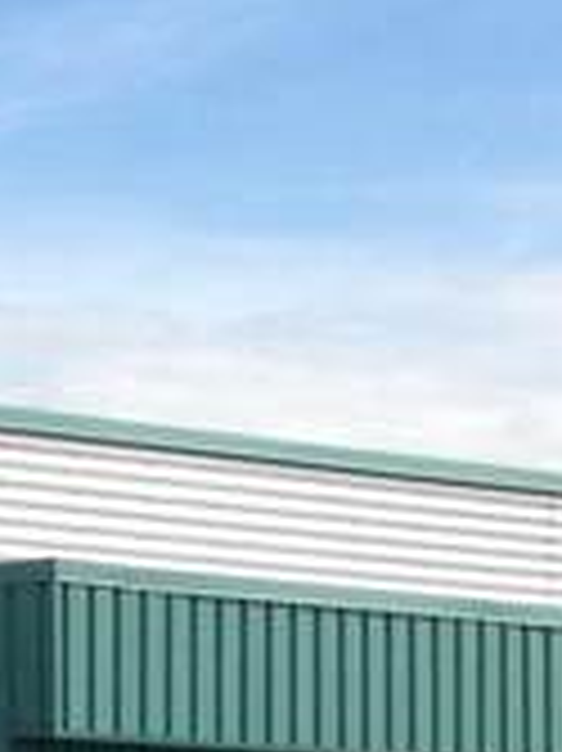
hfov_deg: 5.6
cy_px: 995
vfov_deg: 7.7
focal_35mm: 253
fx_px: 5484
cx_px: -800
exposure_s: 1/1595
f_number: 2.4
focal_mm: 4.12
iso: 50
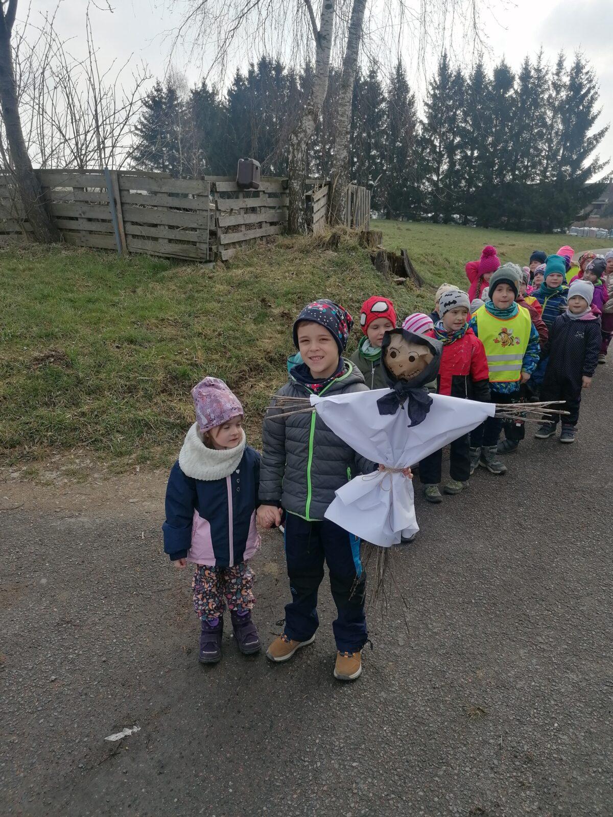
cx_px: 306
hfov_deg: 51.4
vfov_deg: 65.3
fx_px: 638
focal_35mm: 27
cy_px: 408
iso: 50
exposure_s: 1/982
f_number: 1.8
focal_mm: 4.75
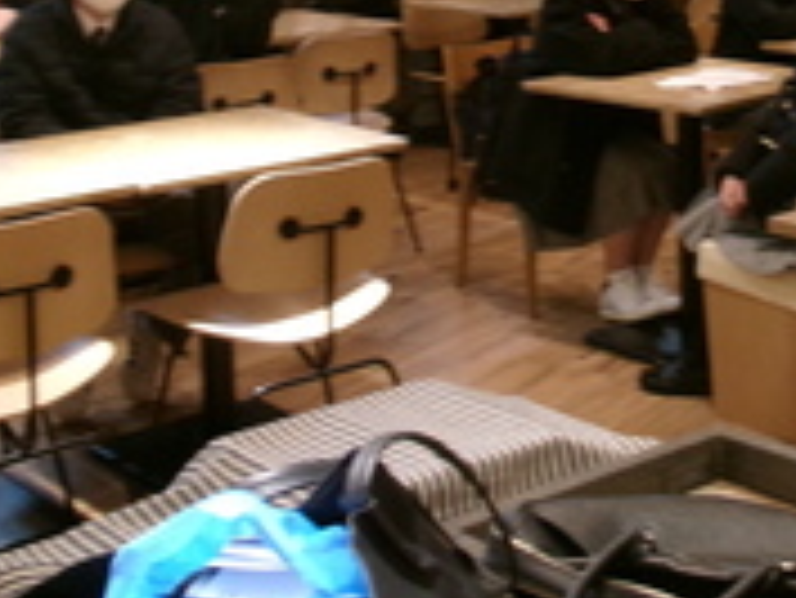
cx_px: 729
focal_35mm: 76
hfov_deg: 24.8
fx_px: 1749
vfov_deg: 18.8
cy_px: -36
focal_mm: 5.1
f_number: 3.9
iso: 281
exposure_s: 1/34
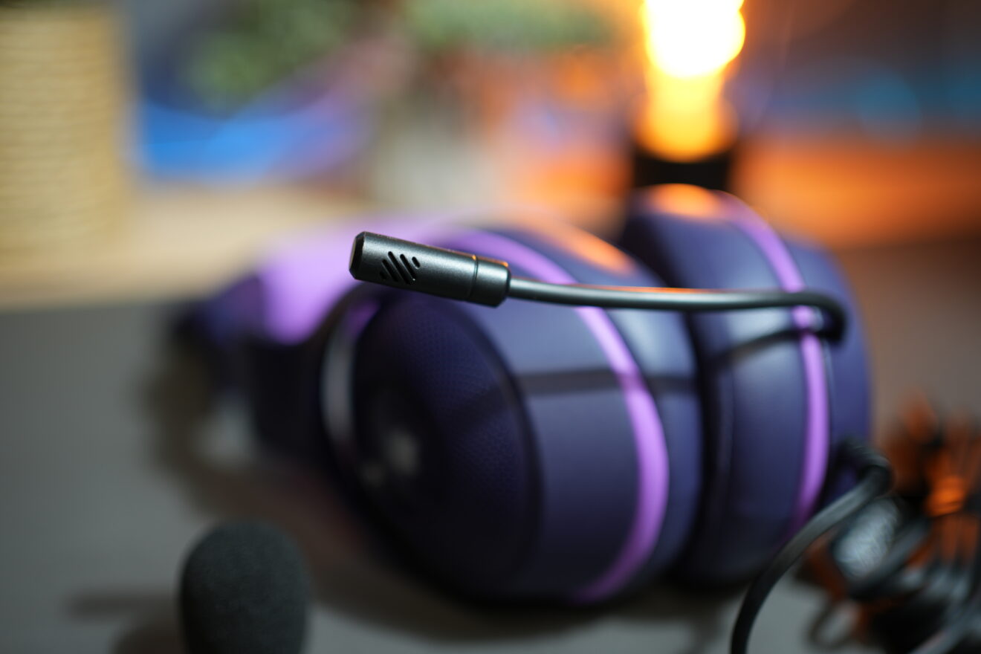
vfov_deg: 37.9
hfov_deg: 54.4
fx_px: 954
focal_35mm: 35
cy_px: 327
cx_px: 490
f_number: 1.8
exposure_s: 1/60
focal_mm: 35
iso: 100
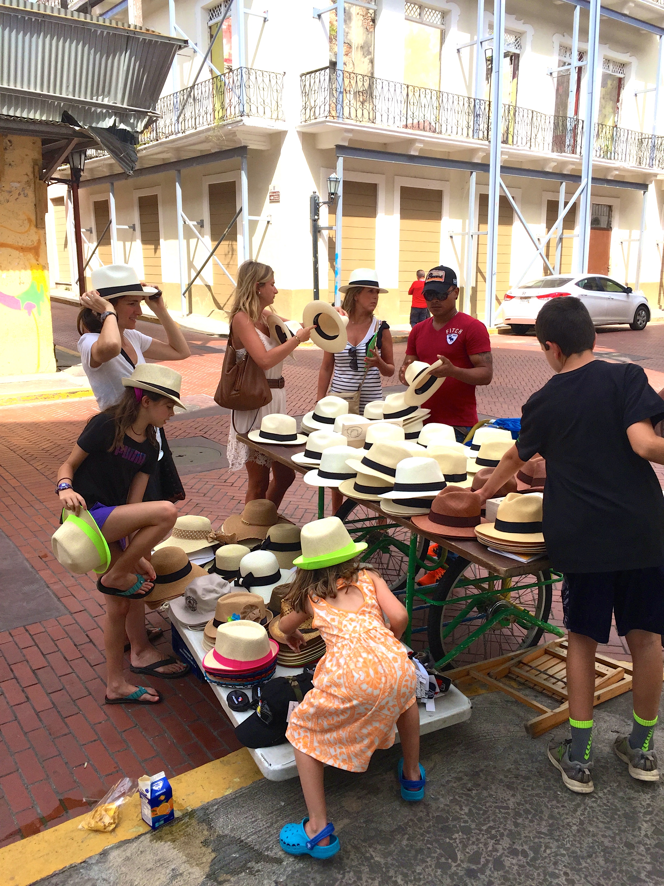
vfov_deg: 61.7
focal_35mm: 29
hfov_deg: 48.2
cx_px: 332
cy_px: 443
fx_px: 742
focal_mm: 4.15
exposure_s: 1/1883
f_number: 2.2
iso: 32
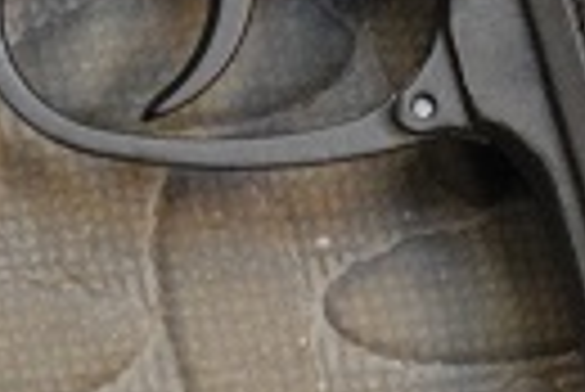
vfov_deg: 4.0
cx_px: 225
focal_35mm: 345
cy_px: 110
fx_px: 5612
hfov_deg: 6.0
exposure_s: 1/30
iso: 1600
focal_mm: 50
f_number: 4.5
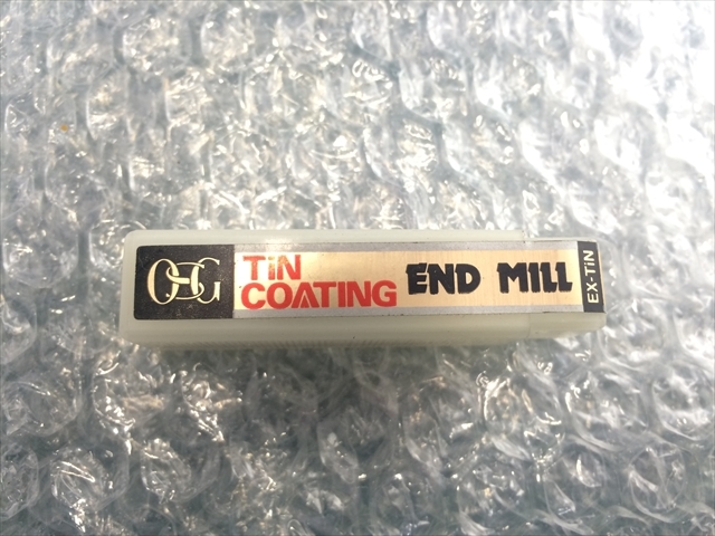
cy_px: 268
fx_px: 599
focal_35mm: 29
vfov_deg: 48.2
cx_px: 358
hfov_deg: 61.7
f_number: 2.2
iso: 100
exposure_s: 1/30
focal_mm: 4.15
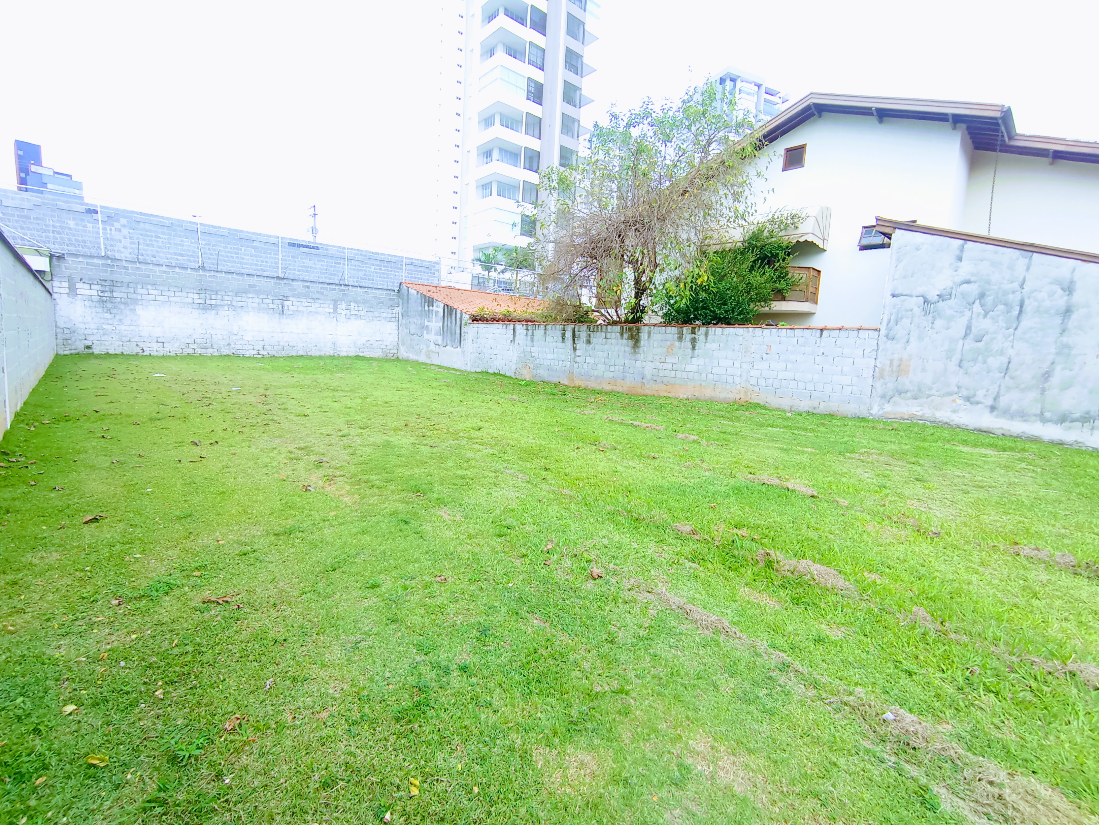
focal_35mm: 16
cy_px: 412
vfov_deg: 78.1
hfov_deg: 94.5
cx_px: 550
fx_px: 508
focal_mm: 1.65
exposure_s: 1/269
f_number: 2.2
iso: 50
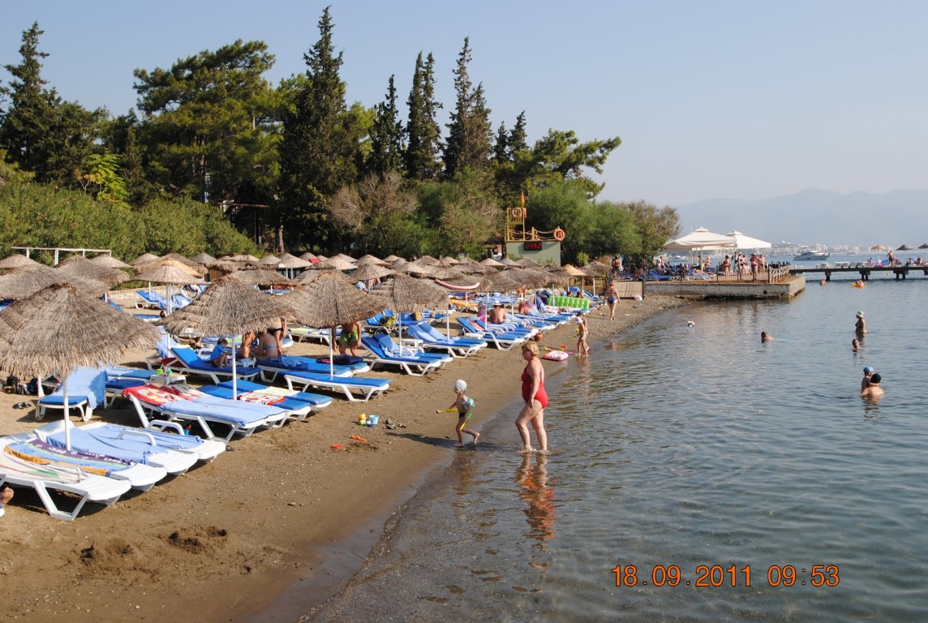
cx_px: 464
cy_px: 312
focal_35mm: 36
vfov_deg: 37.0
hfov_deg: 53.0
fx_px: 930
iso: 100
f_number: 7.1
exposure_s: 1/200
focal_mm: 24
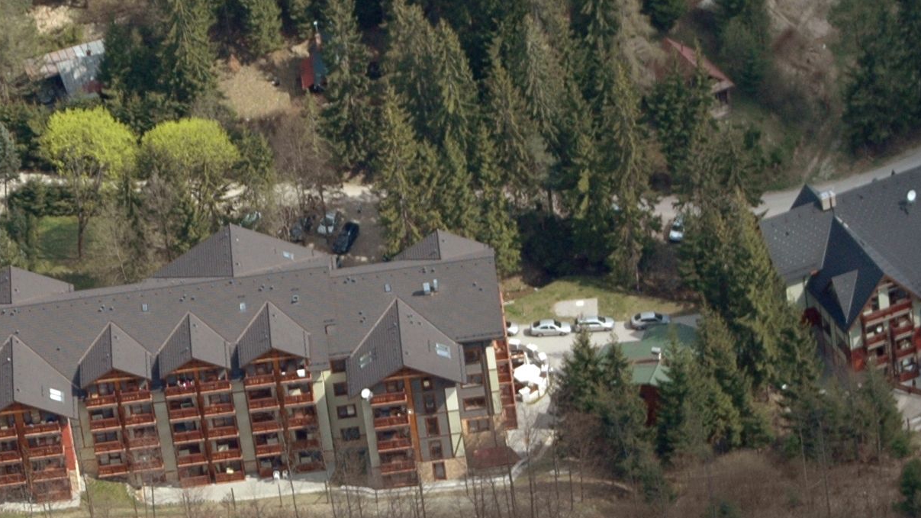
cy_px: 395
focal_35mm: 313
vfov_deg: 3.9
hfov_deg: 6.9
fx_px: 7644
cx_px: 289
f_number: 10
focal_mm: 80
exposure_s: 1/400
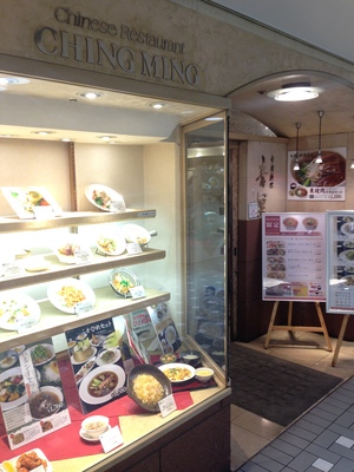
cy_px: 236
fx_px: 450
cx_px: 177
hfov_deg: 42.9
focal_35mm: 33
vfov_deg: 55.4
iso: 50
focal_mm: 4.12
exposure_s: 1/20
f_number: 2.4
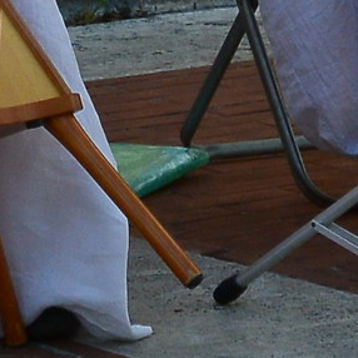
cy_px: -307
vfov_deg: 3.3
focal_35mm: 529
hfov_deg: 3.3
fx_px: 6190
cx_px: 108
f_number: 5.6
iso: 200
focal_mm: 27.5
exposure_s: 1/500
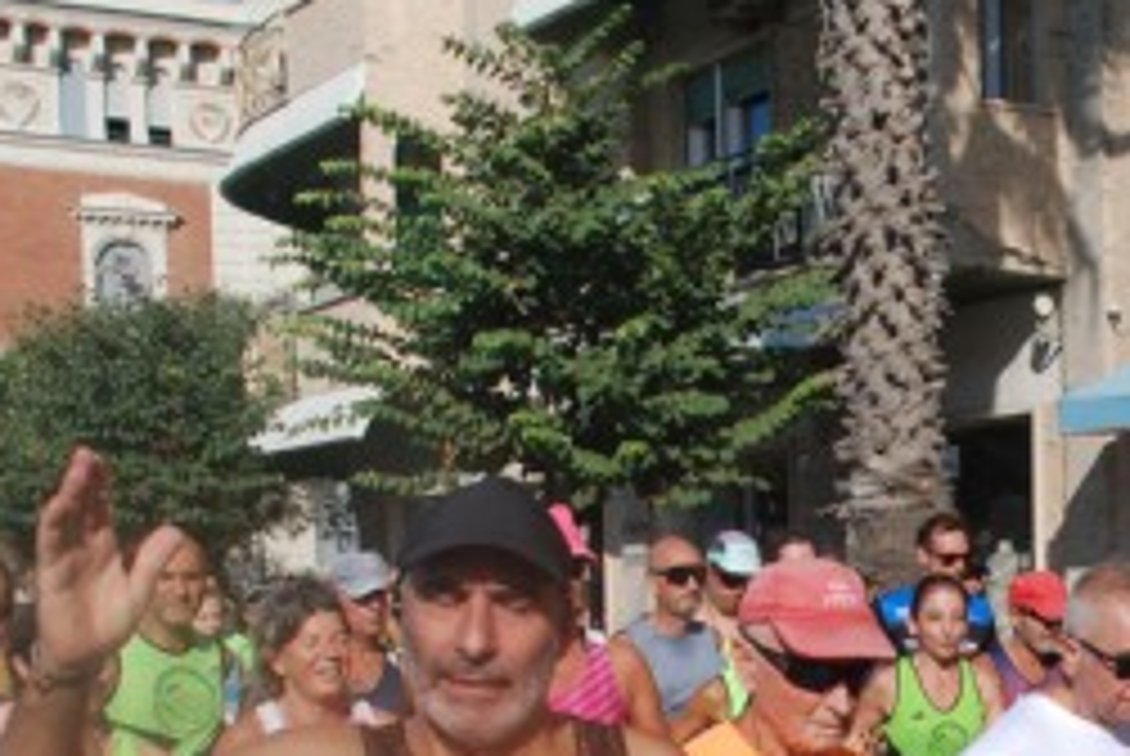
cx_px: 1085
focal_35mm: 79
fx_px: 2483
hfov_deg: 24.6
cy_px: 826
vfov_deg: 16.8
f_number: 9
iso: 1000
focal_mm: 22
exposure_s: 1/2000
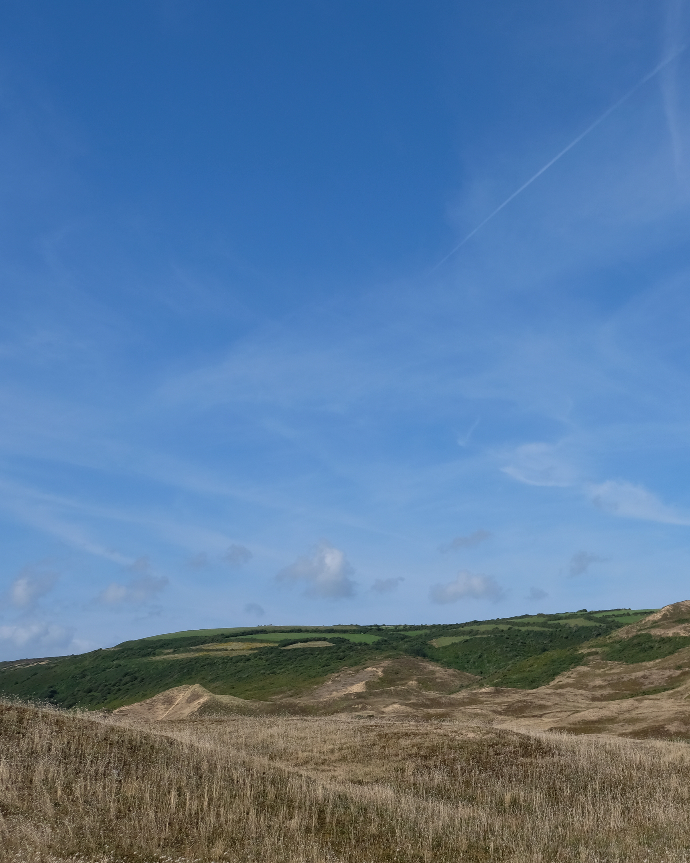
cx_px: 720
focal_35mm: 50
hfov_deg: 28.1
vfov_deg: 37.3
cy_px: 426
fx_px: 1276
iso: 200
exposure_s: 1/600
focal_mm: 18
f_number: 8
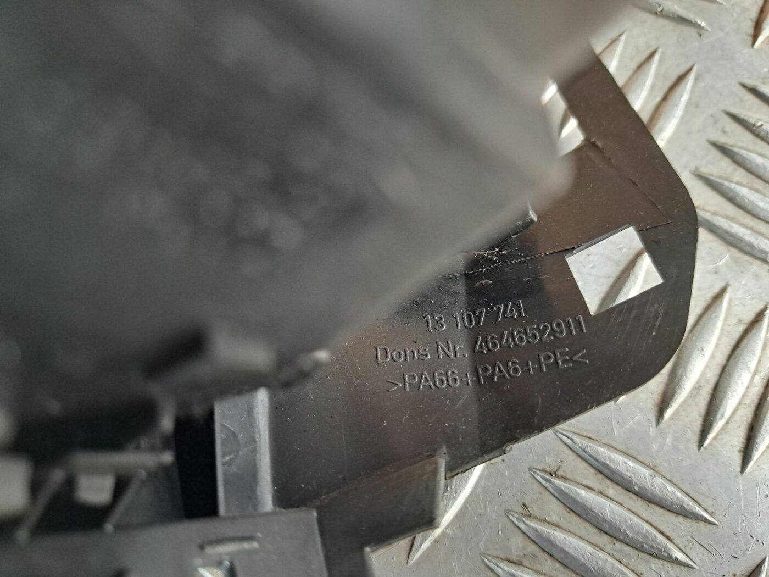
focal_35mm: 24
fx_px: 533
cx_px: 384
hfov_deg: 71.6
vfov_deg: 56.8
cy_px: 288
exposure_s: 1/50
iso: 250
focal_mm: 5.23
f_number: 1.8
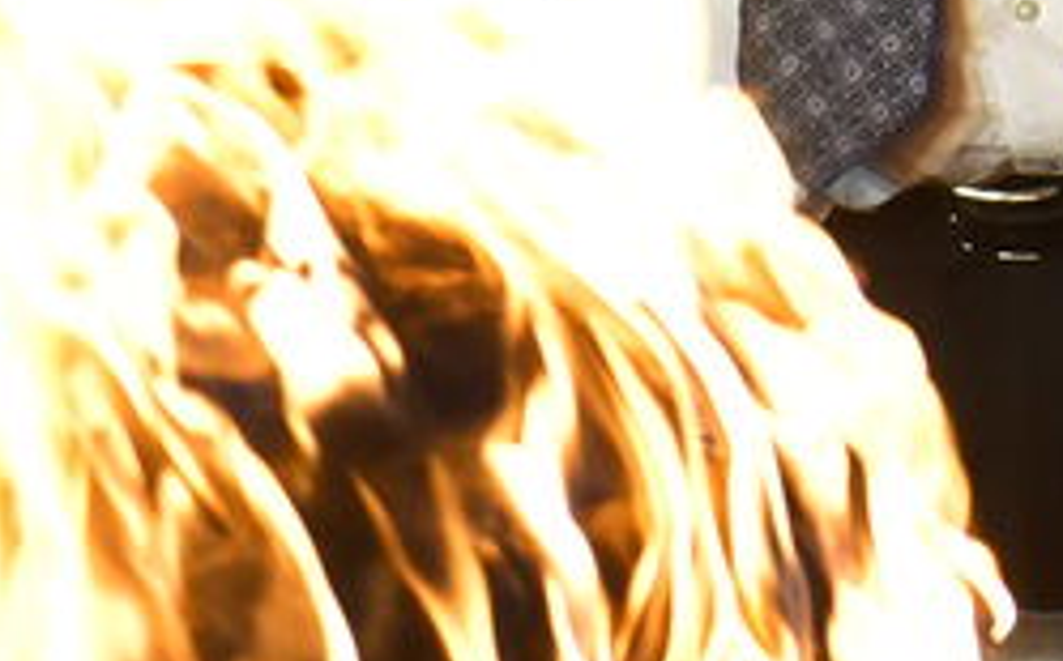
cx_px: 418
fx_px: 49802
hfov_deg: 1.2
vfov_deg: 0.8
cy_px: -910
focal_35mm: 1721
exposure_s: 1/200
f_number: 5.6
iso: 2500
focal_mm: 300
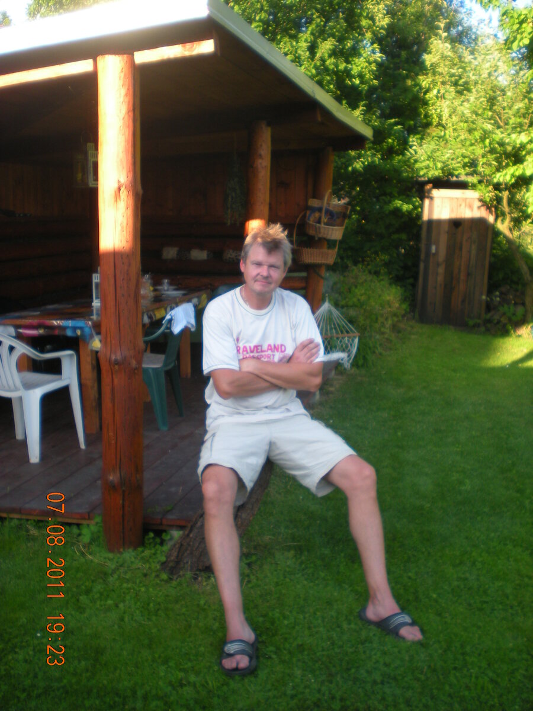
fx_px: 780
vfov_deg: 49.0
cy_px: 356
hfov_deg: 37.7
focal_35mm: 38
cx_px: 266
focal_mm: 6.3
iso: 64
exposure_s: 1/106
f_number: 3.1
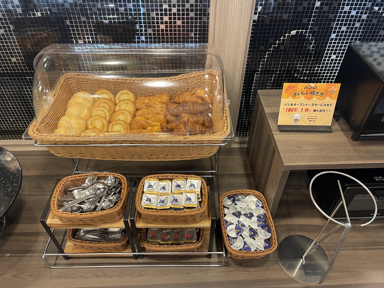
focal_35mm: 25
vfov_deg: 54.9
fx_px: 277
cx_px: 192
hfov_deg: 69.4
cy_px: 144
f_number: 1.6
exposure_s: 1/50
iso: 125
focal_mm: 5.1
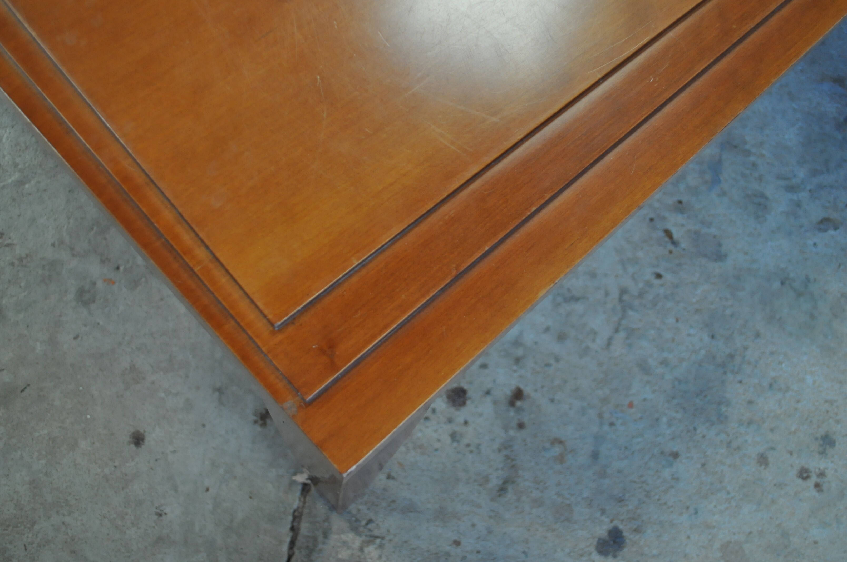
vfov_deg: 34.1
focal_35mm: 39
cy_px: 281
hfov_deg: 49.6
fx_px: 916
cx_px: 424
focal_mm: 26
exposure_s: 1/50
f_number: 4.2
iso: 800
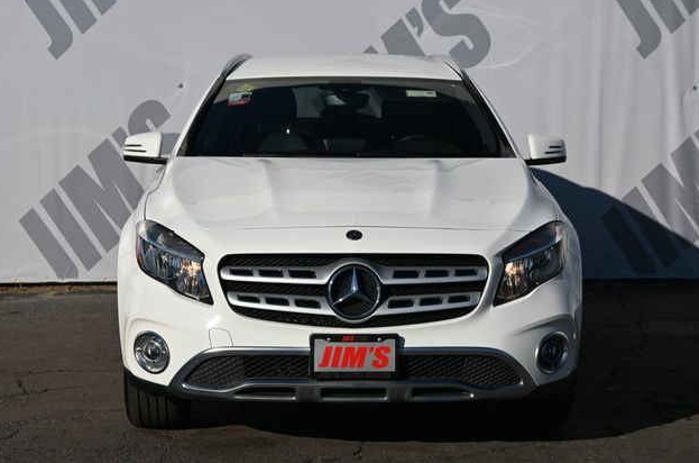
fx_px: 1433
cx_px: 352
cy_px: 226
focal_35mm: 74
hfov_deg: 27.4
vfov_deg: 18.3
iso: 100
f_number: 7.1
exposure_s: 1/400
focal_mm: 48
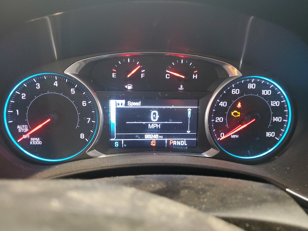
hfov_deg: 67.3
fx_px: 231
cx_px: 154
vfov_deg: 53.1
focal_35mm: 26
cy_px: 116
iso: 285
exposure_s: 1/24
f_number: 1.5
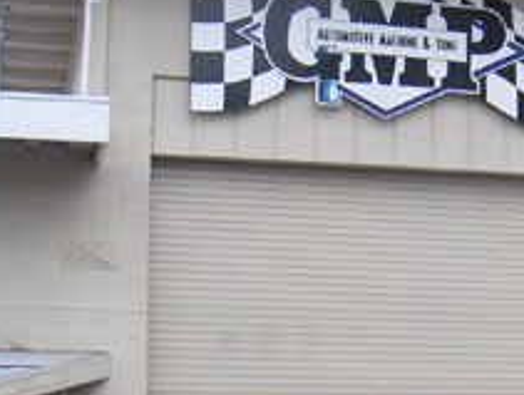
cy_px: 283
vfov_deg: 18.2
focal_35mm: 81
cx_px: 449
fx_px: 1228
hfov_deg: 23.6
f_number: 2.8
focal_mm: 6
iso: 50
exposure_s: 1/180
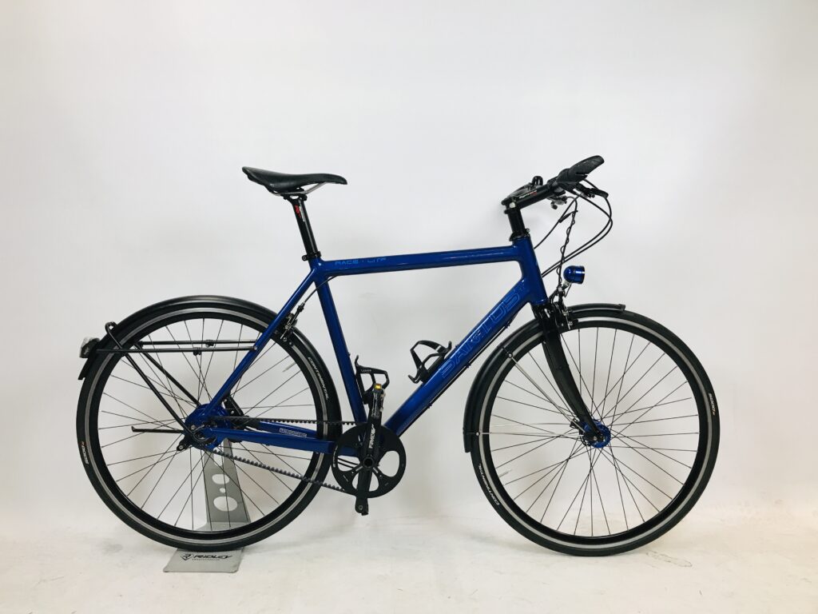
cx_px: 409
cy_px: 307
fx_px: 662
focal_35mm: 28
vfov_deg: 49.7
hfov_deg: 63.4
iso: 25
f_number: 1.8
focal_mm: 3.99
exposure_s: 1/33
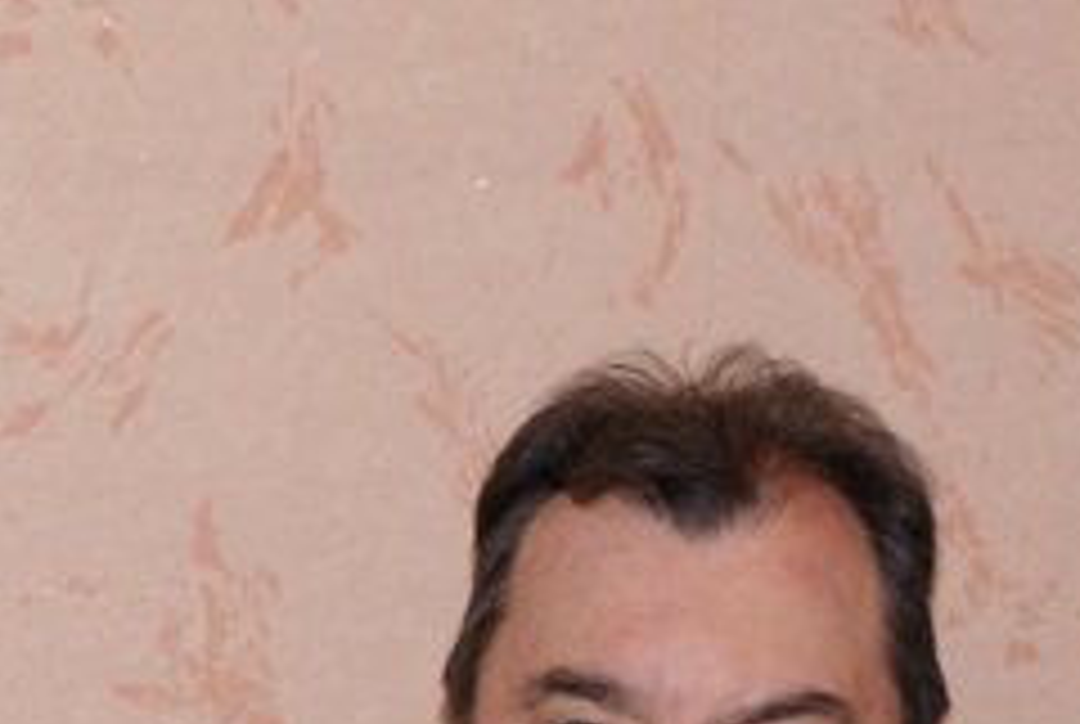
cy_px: 1205
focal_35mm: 281
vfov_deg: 4.9
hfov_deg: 7.3
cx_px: 40
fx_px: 8446
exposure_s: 1/80
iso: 400
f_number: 5.6
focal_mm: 50
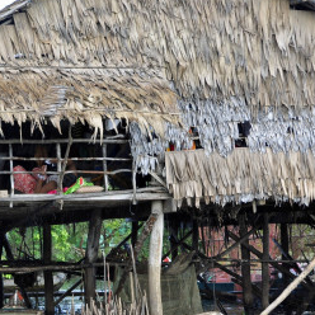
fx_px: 1421
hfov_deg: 12.5
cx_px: -17
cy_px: 151
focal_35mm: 138
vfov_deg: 12.7
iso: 200
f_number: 9
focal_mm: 42
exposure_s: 1/100
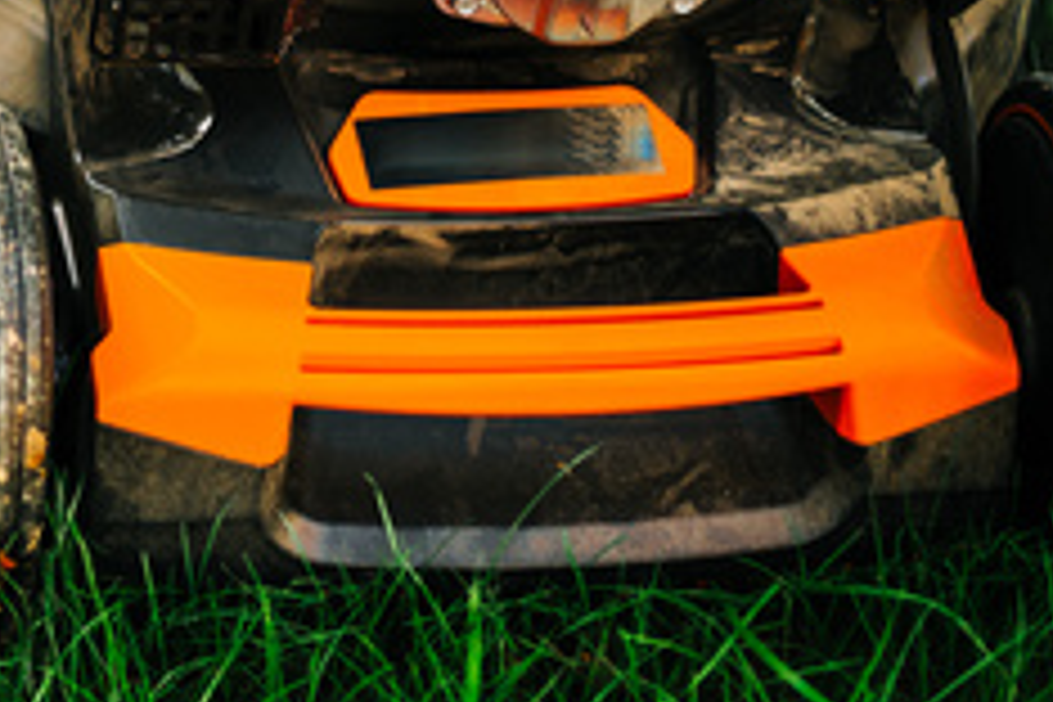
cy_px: -90
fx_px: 6727
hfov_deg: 8.8
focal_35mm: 230
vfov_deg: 5.9
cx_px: -356
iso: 200
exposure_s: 1/640
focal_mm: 85
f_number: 1.4
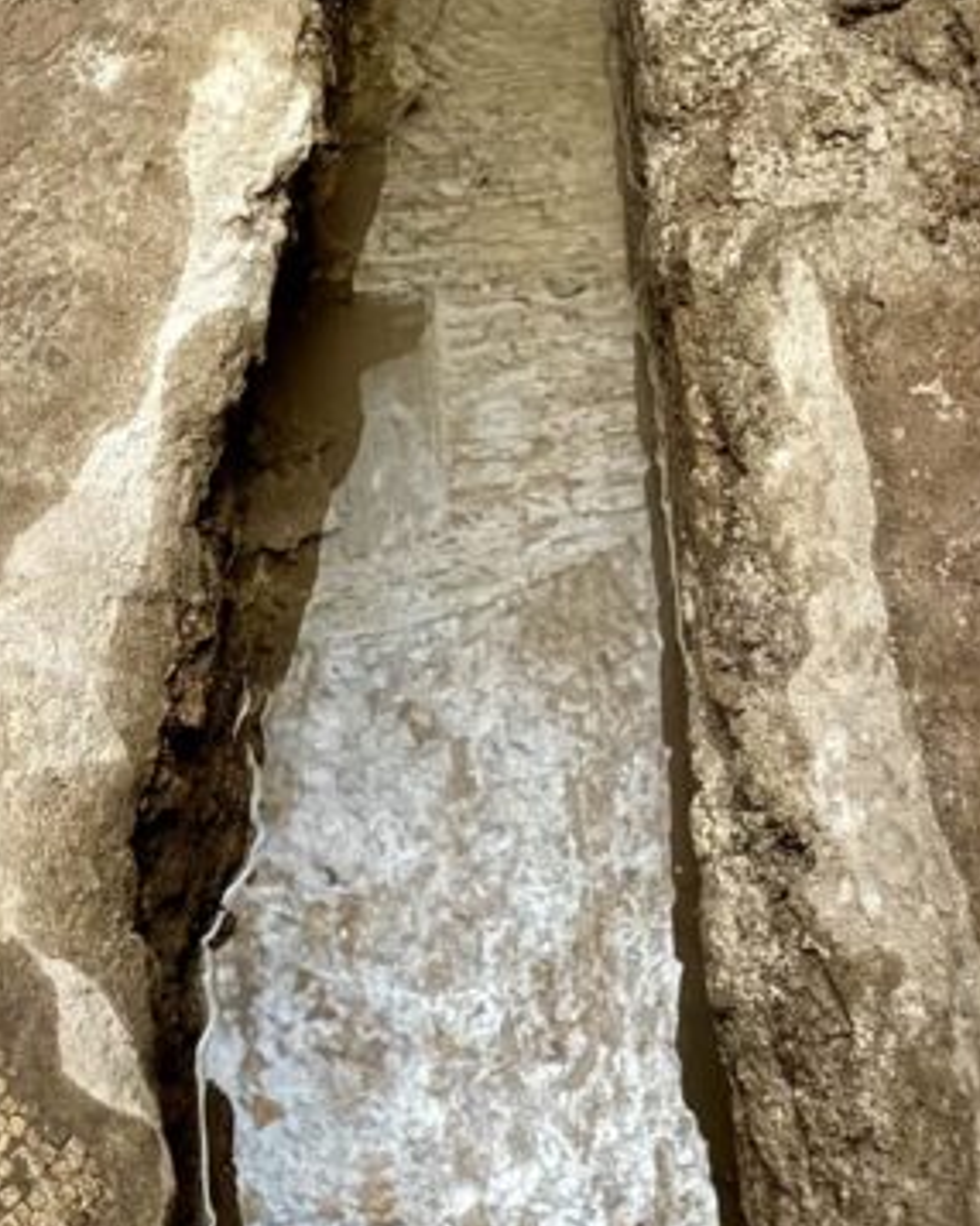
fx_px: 2431
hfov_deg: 22.8
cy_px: 140
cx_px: 463
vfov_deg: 27.4
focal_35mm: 67
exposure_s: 1/9
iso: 2000
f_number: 1.78
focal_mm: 6.76
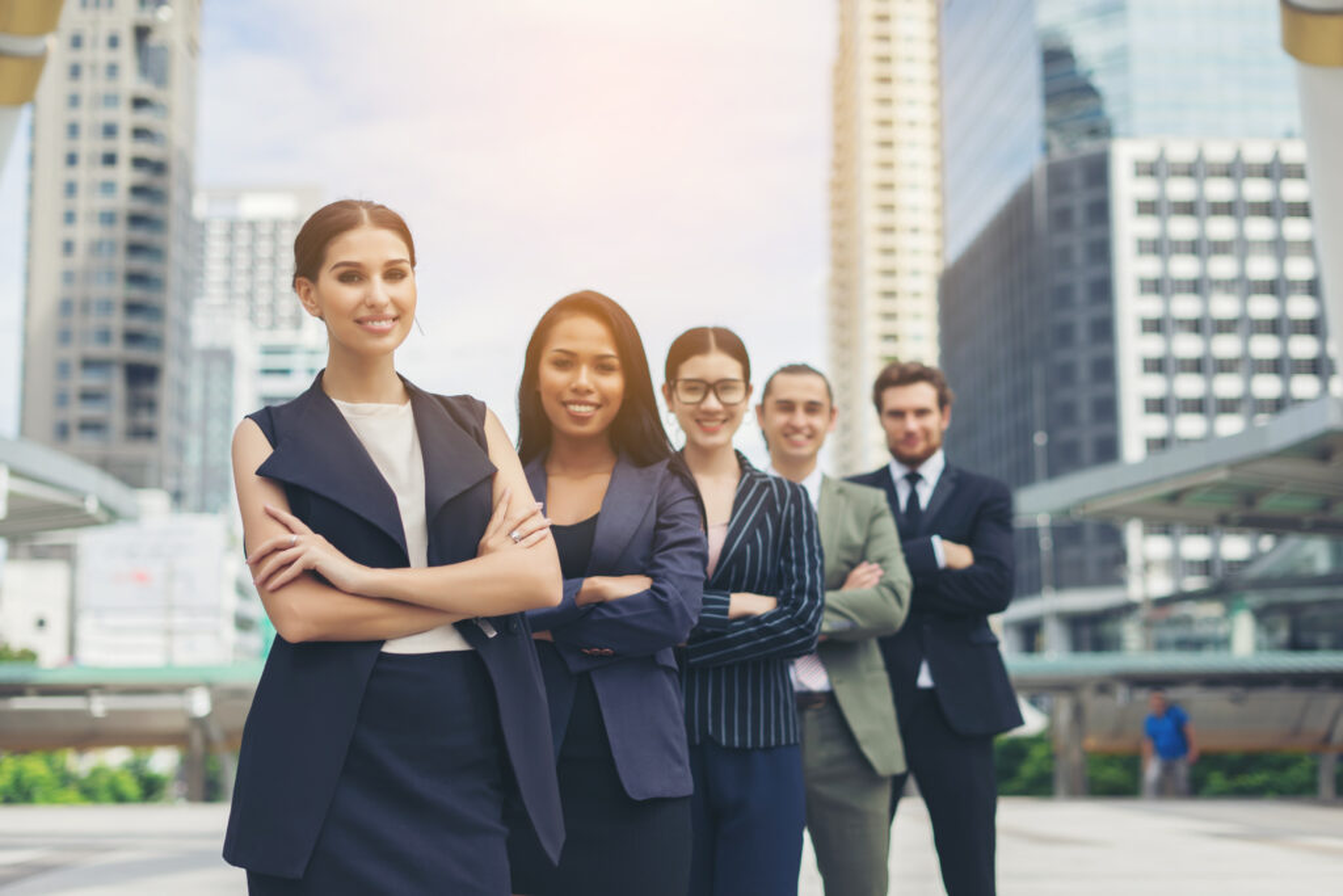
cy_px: 448
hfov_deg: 39.6
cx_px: 672
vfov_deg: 27.0
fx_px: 1865
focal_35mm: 50
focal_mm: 50
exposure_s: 1/1600
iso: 100
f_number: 2.2
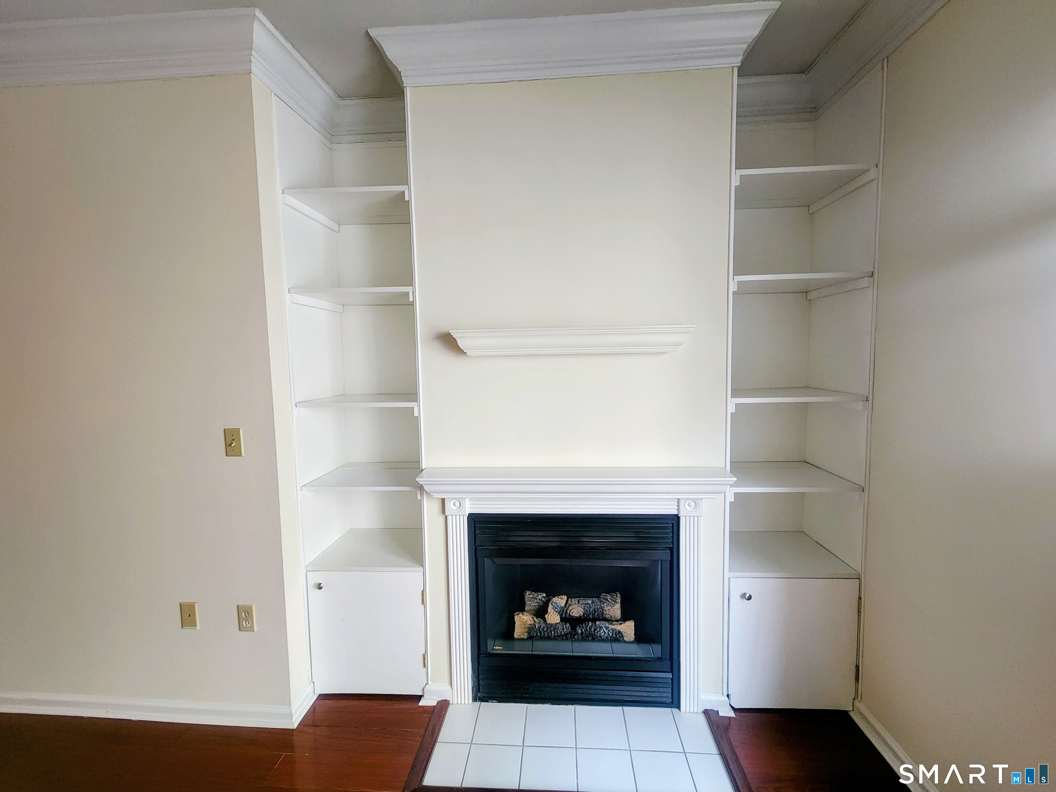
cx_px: 528
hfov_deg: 106.2
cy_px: 396
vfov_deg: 89.9
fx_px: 397
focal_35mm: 13
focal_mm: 2.2
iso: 320
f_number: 2.2
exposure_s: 1/40
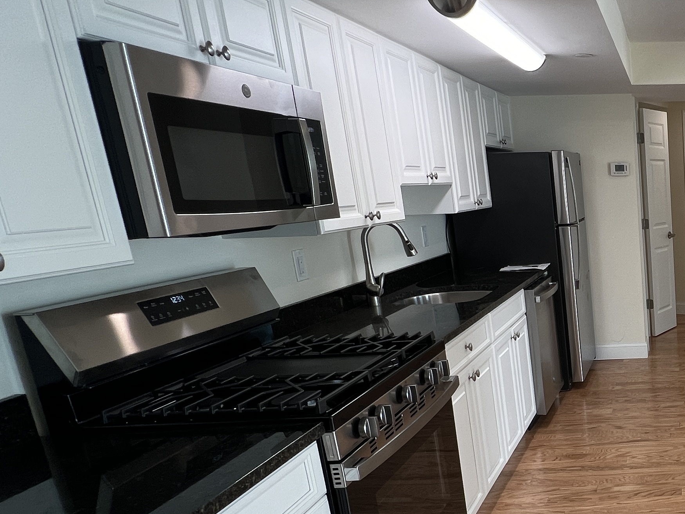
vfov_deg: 46.0
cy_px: 346
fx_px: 594
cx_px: 727
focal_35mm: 30
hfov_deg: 46.7
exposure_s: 1/120
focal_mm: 1.57
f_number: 1.8
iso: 64
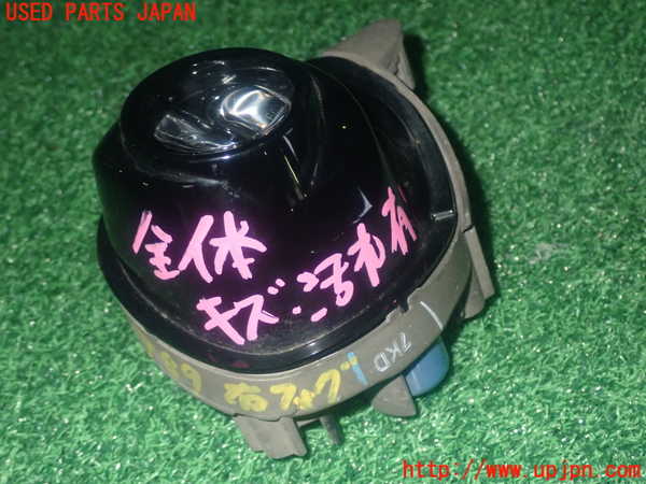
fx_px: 1008
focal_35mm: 54
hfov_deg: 35.5
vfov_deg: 27.0
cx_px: 323
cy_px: 242
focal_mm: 9.65
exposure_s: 1/50
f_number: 10
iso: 800
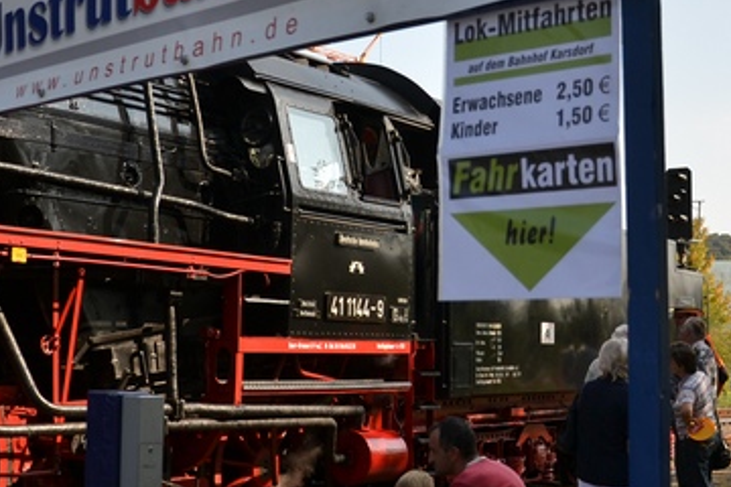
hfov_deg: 33.3
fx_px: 1218
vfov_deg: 22.6
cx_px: 313
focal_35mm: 60
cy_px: 204
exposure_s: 1/500
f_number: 3.5
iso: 100
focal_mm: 18
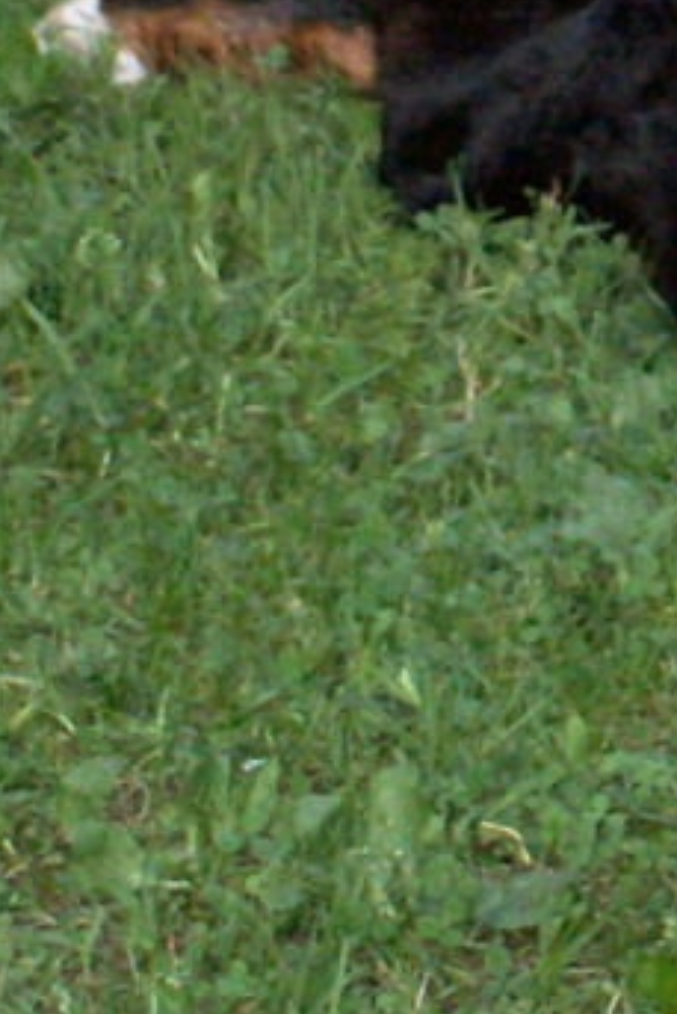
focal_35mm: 335
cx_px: 1120
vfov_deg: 6.1
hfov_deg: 4.1
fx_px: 9440
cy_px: 216
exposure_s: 1/128
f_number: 4.8
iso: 200
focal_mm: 18
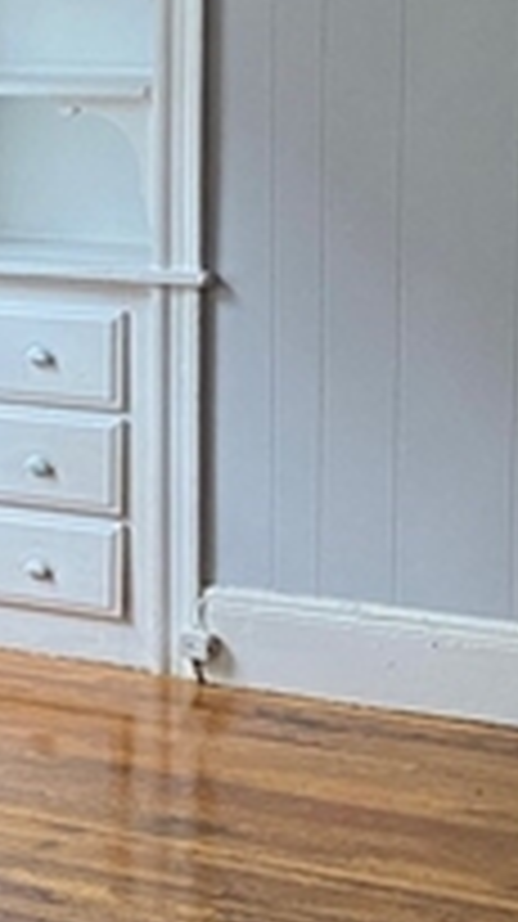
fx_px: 2594
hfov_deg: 11.3
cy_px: 535
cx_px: -45
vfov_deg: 20.2
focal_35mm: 106
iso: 125
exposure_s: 1/94
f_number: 1.8
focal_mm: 4.25
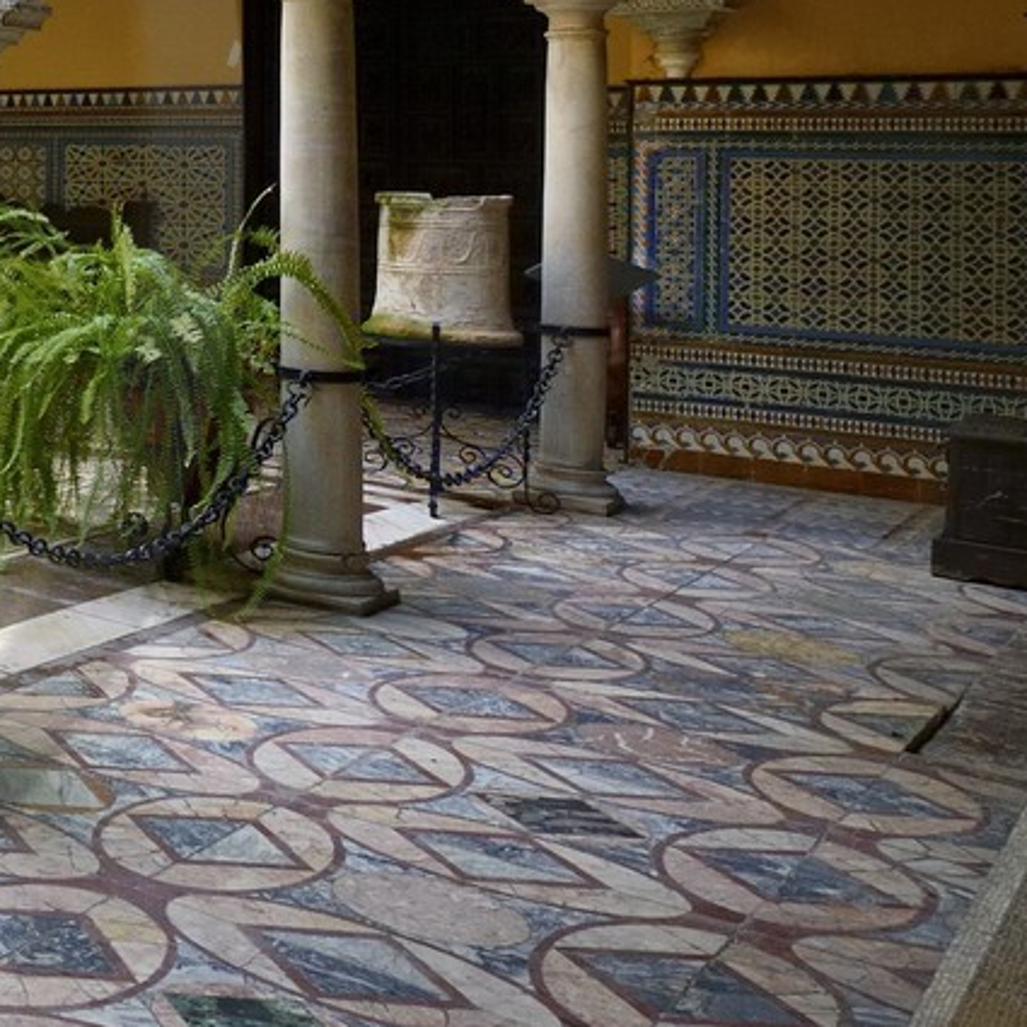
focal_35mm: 48
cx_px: -752
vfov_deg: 33.9
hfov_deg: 22.8
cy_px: 152
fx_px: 1611
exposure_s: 1/60
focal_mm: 15
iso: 1600
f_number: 13
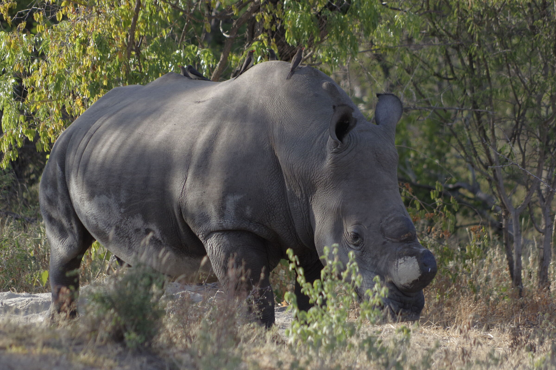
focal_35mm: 390
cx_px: 278
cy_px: 185
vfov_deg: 3.5
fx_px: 6018
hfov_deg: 5.3
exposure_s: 1/1250
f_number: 5.6
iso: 800
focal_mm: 260
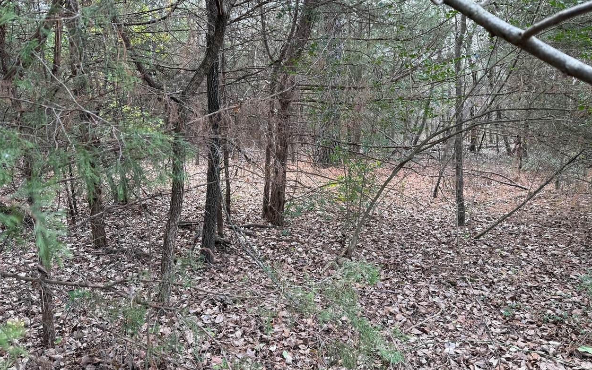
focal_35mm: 26
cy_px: 197
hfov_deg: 70.4
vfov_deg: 47.6
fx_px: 420
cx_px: 291
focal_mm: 6.76
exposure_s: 1/121
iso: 80
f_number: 1.78
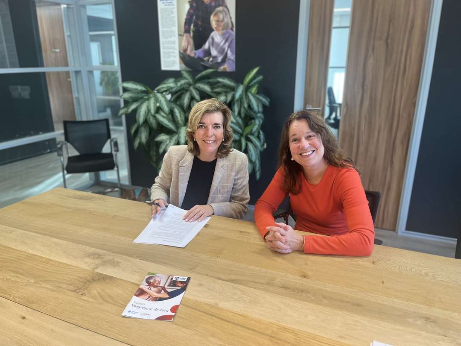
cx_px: 230
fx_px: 346
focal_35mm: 26
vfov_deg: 53.1
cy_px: 173
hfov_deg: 67.3
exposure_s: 1/100
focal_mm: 5.1
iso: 125
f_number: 1.6
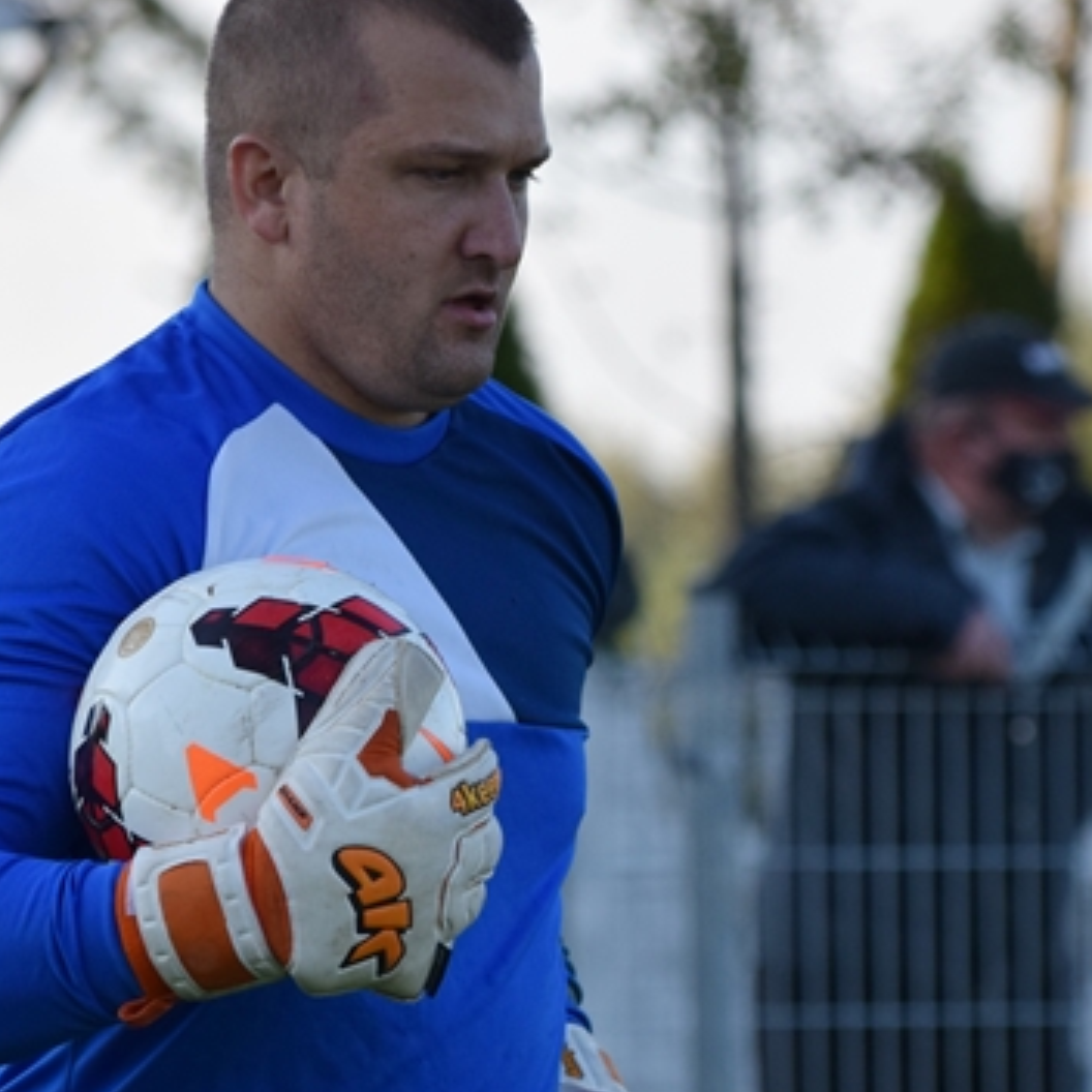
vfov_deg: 4.3
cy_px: 593
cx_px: 475
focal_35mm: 410
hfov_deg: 4.3
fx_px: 14631
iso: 450
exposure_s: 1/1000
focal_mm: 145
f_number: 5
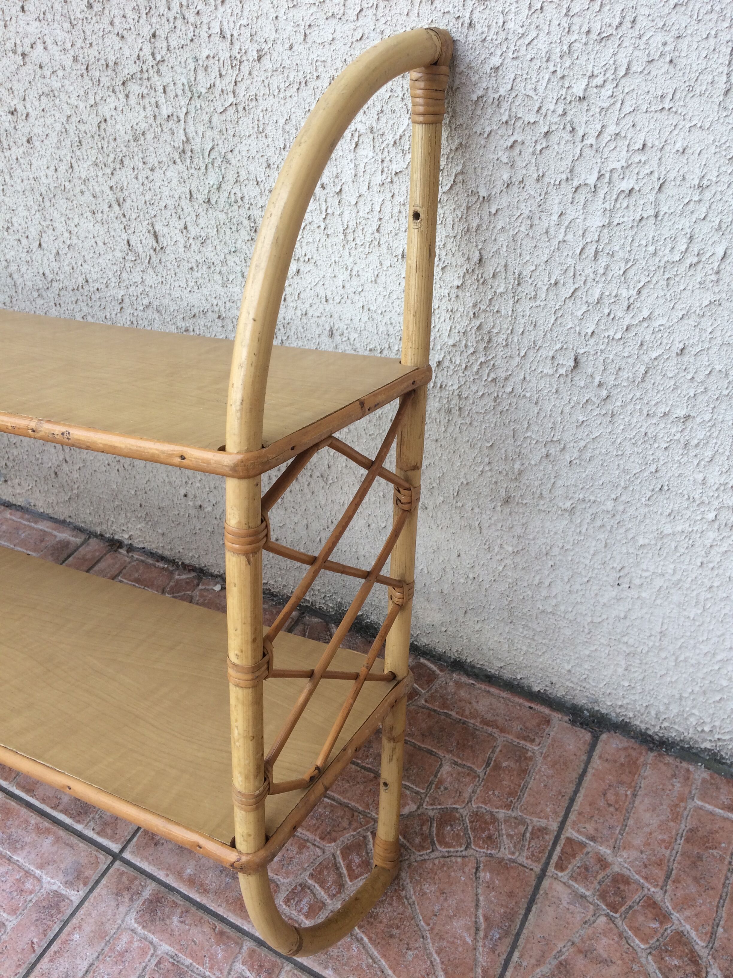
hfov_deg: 48.2
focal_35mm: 29
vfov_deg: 61.7
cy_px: 489
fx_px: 819
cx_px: 366
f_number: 2.2
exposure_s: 1/149
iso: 32
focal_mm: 4.15
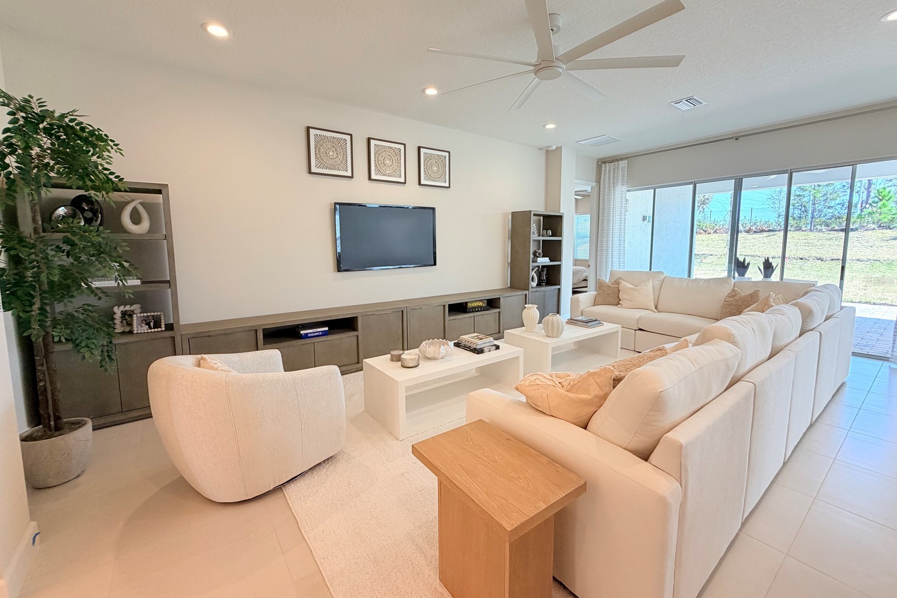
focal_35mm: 15
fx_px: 374
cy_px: 280
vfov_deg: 77.2
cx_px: 457
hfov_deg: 100.4
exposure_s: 1/120
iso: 100
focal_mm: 2.22
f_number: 2.2
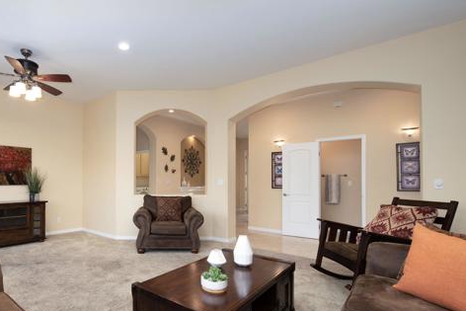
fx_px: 246
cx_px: 160
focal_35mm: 19
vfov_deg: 64.3
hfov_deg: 84.2
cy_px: 179
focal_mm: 14
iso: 320
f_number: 8
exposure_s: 1/60
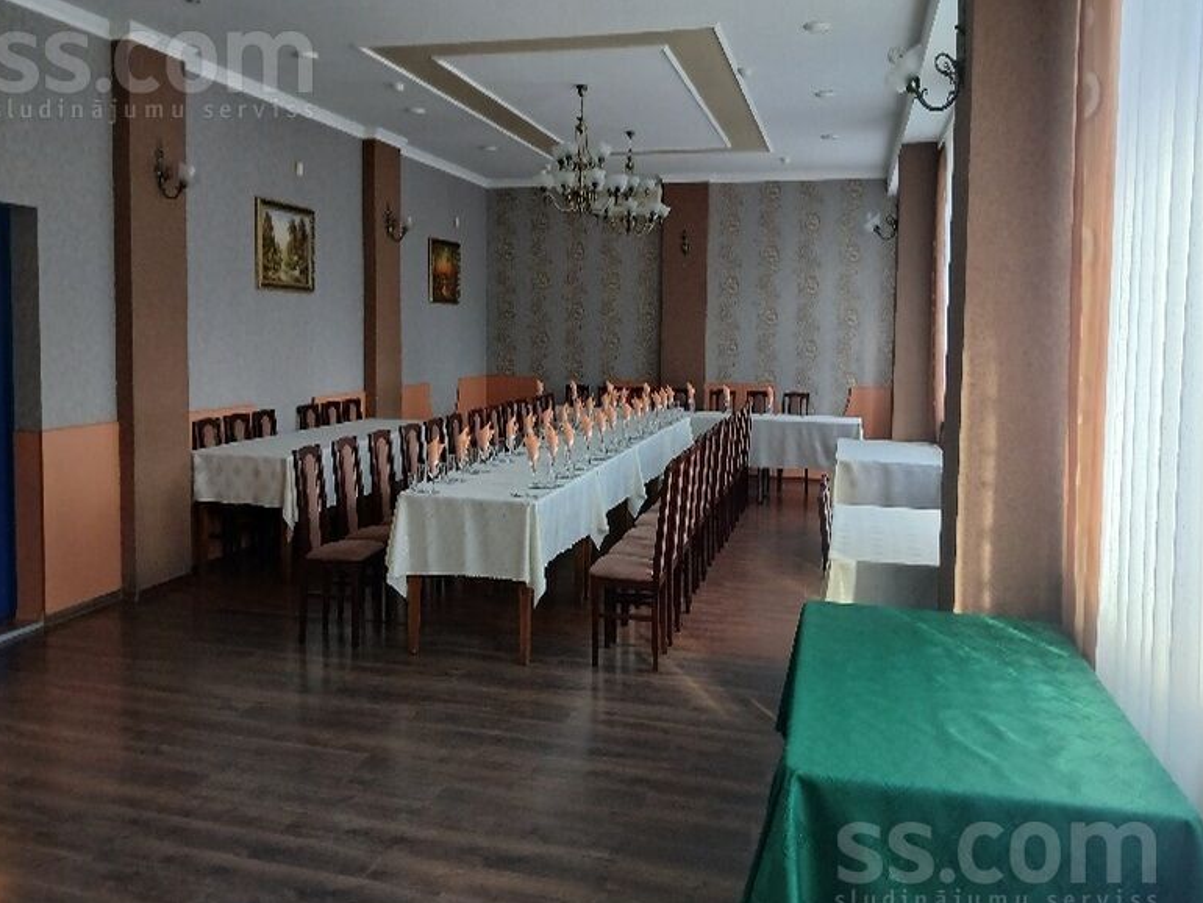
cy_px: 466
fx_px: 939
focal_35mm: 27
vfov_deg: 51.4
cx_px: 583
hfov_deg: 65.3
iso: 250
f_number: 1.8
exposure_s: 1/50.3
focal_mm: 3.98
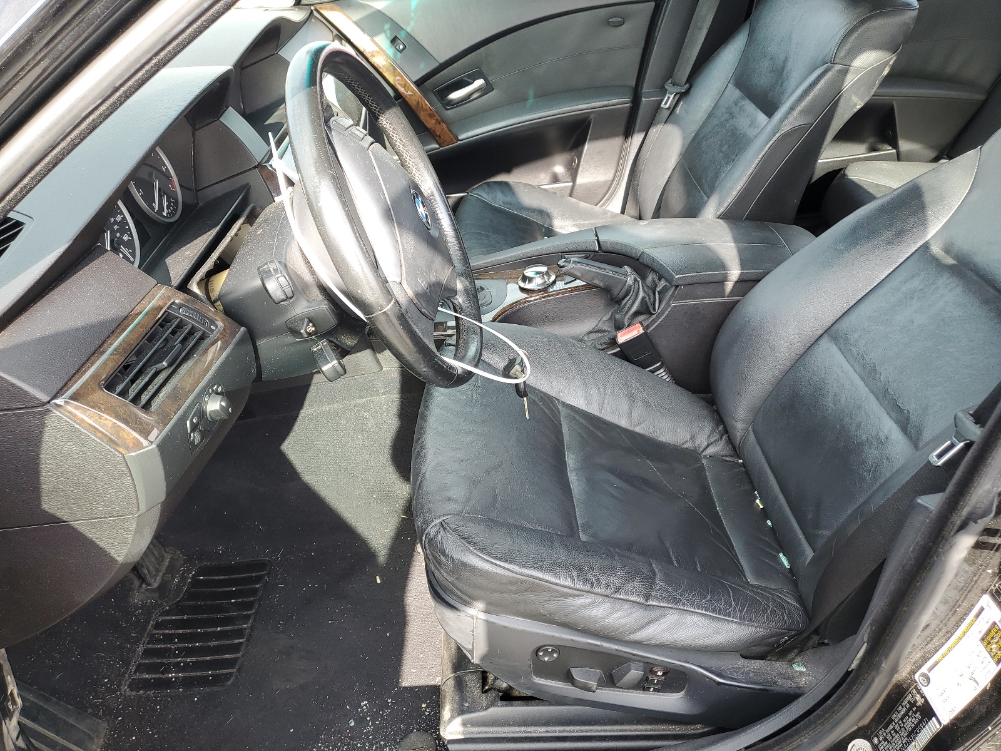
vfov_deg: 53.1
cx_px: 500
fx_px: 752
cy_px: 376
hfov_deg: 67.3
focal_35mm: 26
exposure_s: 1/182
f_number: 1.5
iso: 50
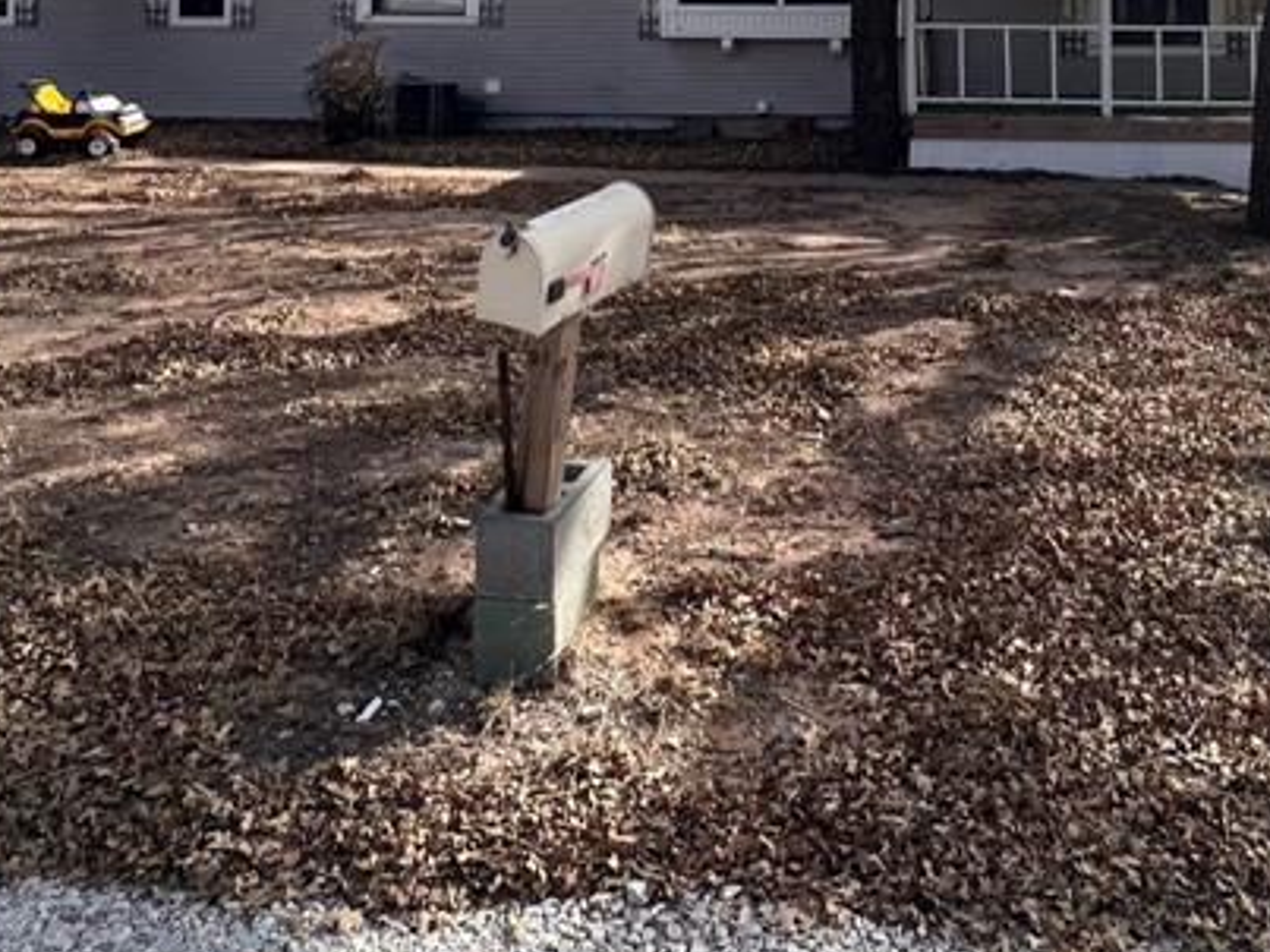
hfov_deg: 54.1
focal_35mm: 33
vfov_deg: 38.0
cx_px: 863
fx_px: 1210
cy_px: -11
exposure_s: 1/669
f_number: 1.8
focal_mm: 1.57
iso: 32
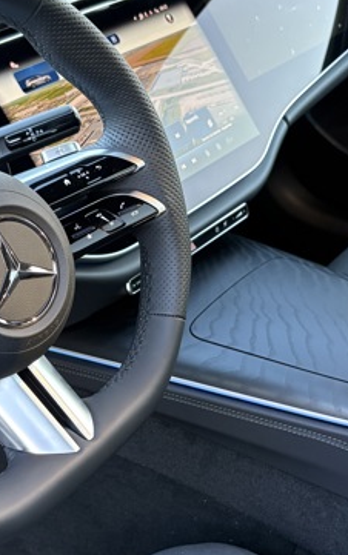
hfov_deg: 21.3
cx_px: 162
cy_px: 291
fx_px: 925
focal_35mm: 61
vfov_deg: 33.5
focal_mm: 5.96
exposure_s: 1/60
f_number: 1.6
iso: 250
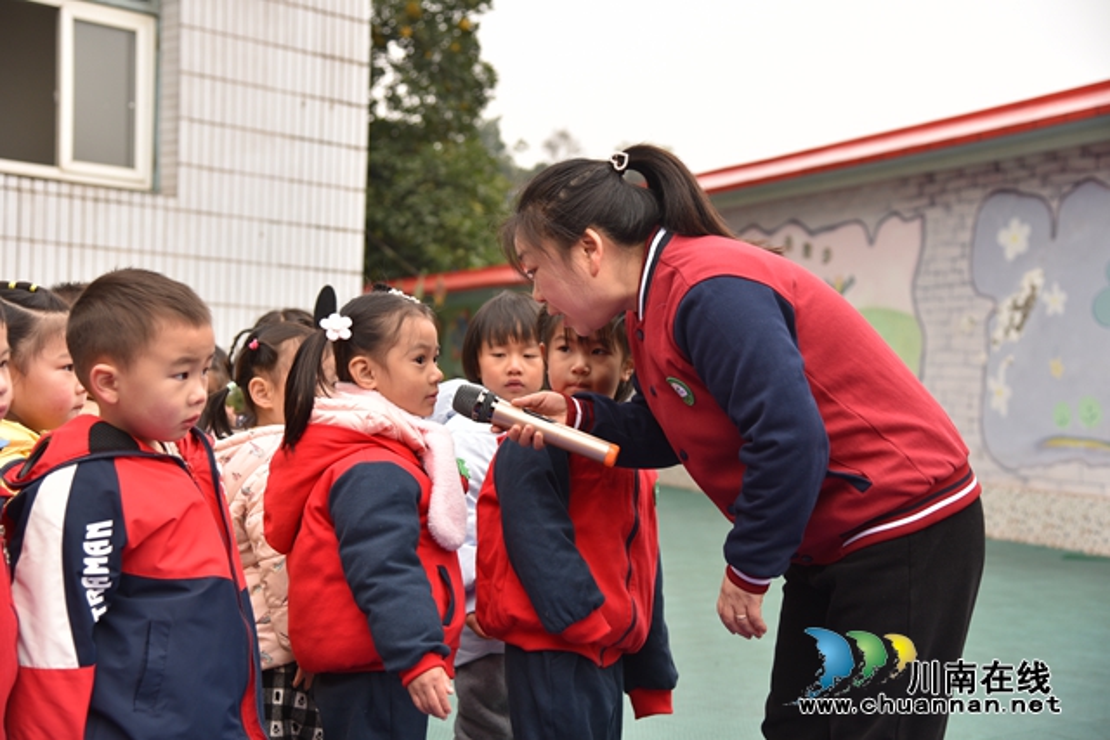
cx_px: 555
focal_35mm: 55
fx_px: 1696
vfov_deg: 24.6
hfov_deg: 36.2
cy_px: 370
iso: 400
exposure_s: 1/80
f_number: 4.5
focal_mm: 55
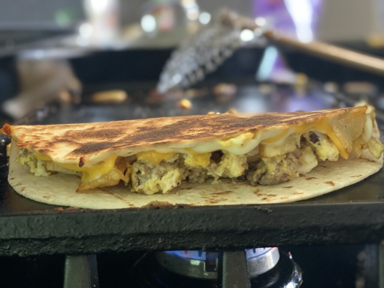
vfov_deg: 28.0
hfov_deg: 36.8
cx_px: 192
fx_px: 577
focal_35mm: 52
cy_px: 144
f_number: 2
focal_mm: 6
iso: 320
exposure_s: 1/30
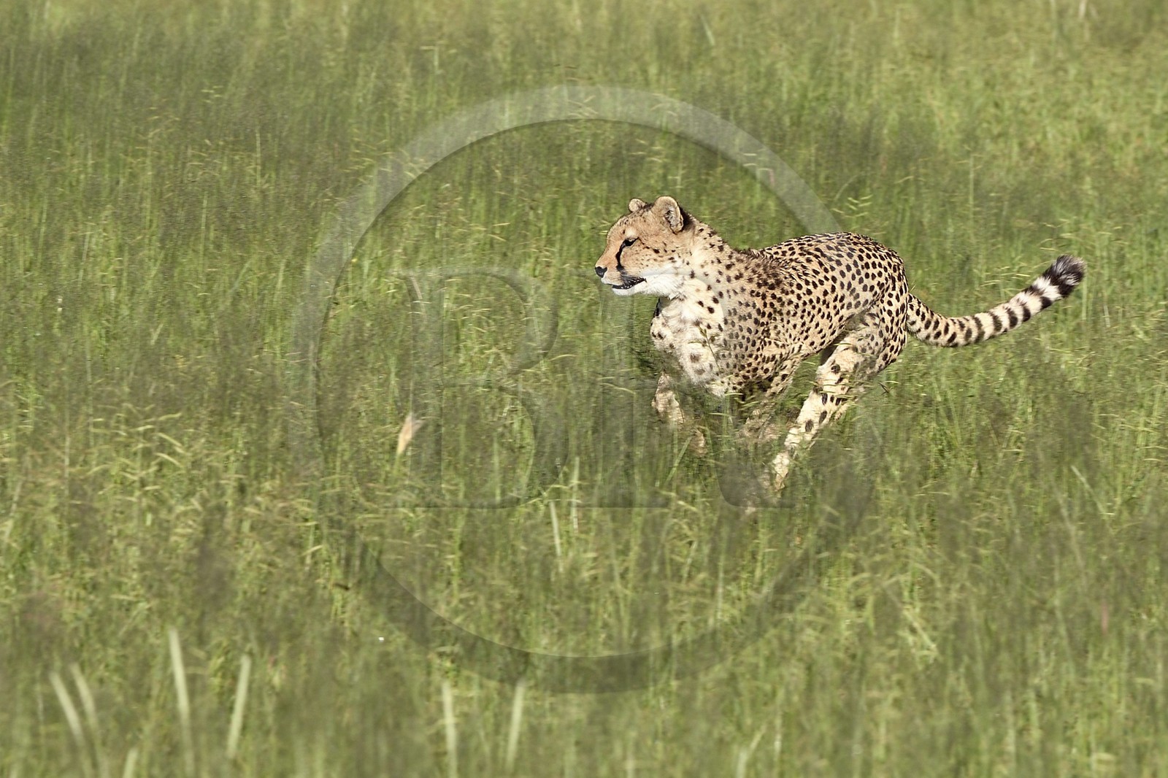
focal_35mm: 200
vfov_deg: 6.9
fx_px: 6487
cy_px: 389
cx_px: 584
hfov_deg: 10.3
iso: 400
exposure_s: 1/1000
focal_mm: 200
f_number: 7.1
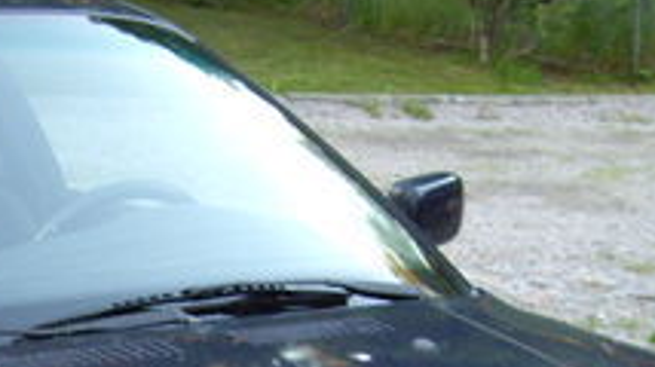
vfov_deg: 9.4
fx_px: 2152
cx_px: 3
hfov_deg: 16.9
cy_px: 612
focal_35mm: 124
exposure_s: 1/40
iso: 200
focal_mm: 6.2
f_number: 2.7
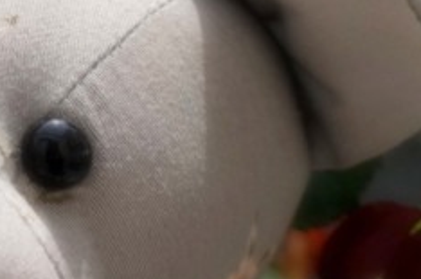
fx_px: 2299
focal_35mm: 197
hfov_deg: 9.7
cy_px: 22
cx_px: -441
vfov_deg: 6.9
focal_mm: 30
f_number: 4.5
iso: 400
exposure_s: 1/3200
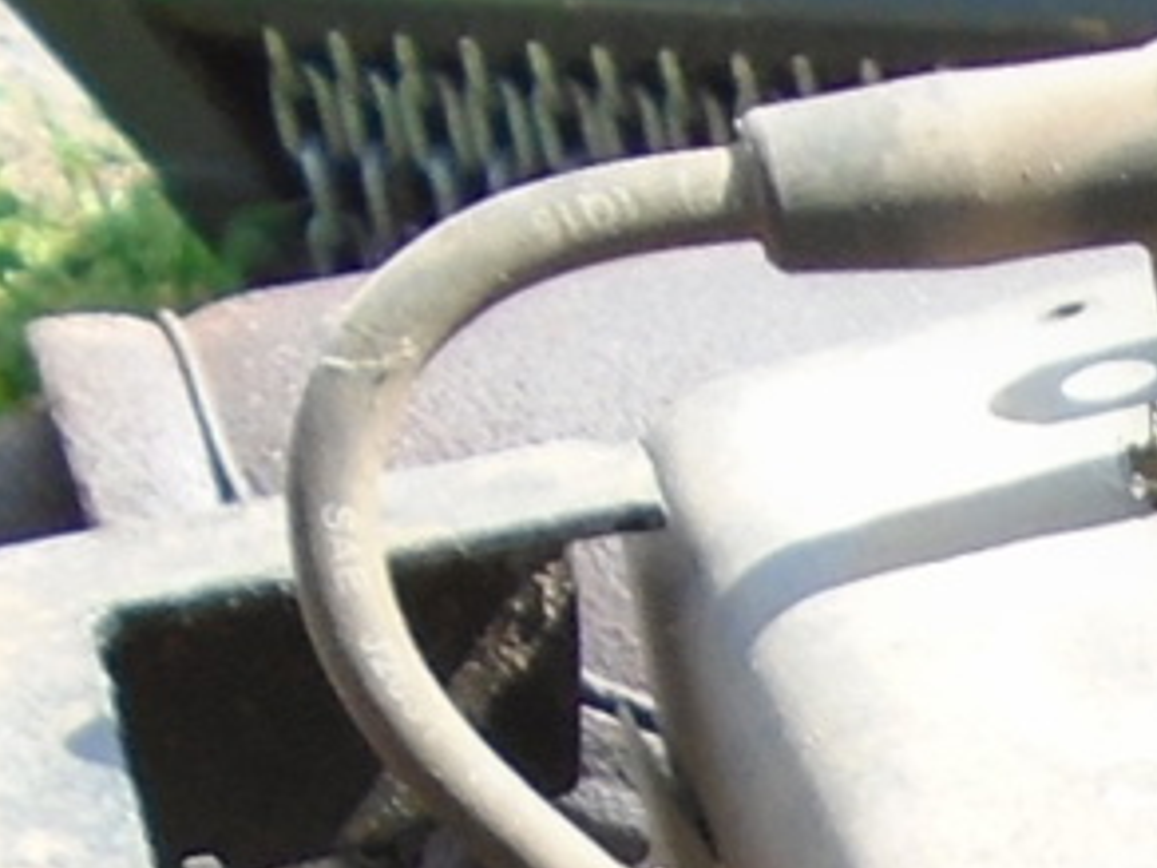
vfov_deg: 7.5
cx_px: 2770
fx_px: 5715
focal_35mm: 171
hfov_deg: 10.1
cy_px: 2715
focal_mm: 4.6
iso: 100
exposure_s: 1/200
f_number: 3.2
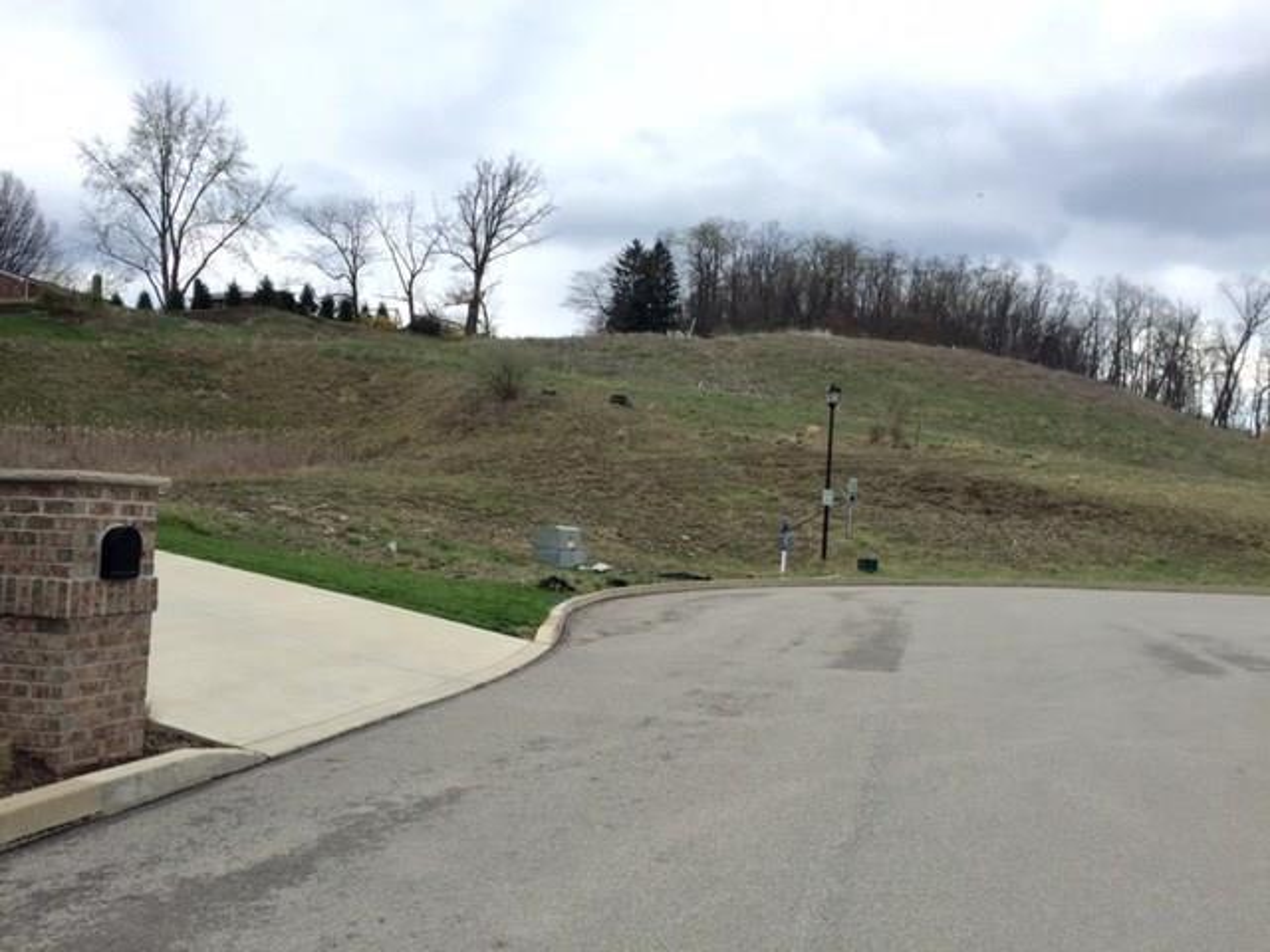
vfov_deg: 48.2
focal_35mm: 29
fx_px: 1064
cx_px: 635
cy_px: 476
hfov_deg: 61.7
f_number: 2.2
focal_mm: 4.15
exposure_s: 1/1163
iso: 32
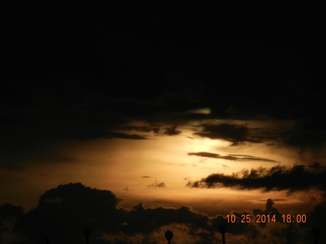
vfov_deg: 5.7
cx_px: 163
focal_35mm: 262
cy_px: 122
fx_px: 2467
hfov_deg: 7.6
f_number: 10.2
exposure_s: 1/918
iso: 160
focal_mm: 47.2
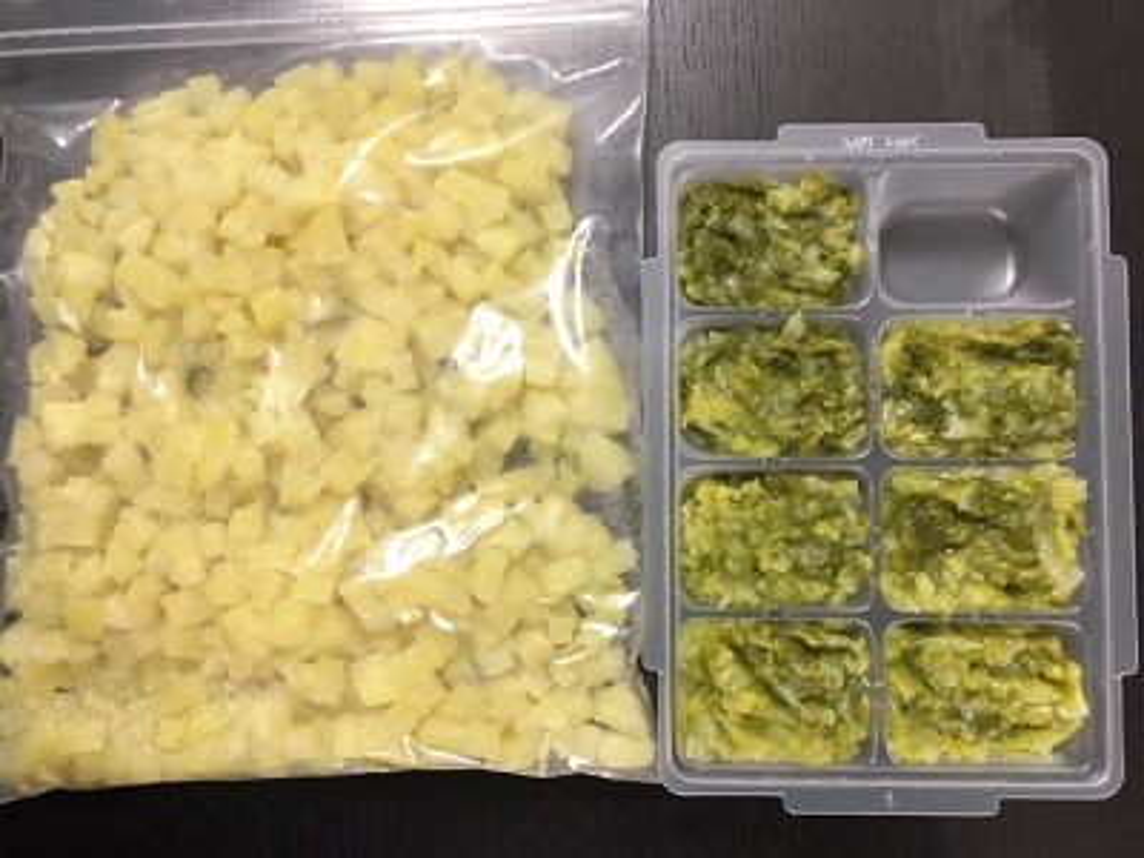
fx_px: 958
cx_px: 572
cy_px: 429
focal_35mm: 29
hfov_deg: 61.7
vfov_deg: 48.2
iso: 100
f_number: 2.2
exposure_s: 1/30
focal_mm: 4.15
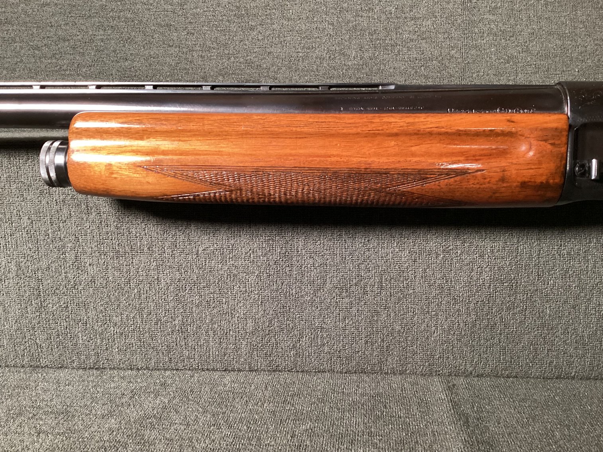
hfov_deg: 58.3
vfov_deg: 45.4
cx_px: 302
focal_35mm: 31
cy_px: 226
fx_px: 540
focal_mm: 3.3
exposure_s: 1/40
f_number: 2.4
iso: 320
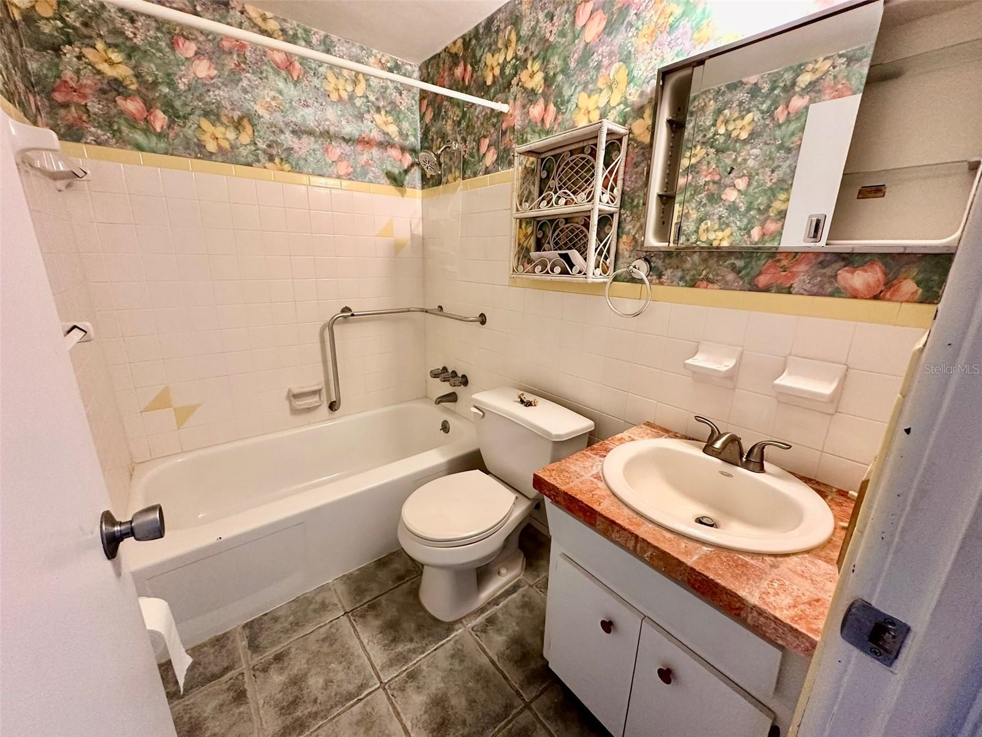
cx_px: 491
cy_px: 368
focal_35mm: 14
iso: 320
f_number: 2.2
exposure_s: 1/60
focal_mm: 2.22
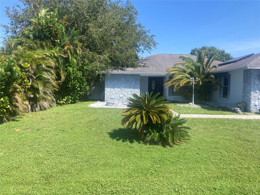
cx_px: 130
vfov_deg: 49.7
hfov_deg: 63.4
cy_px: 98
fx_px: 210
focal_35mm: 28
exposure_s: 1/1143
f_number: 1.8
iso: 20
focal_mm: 3.99
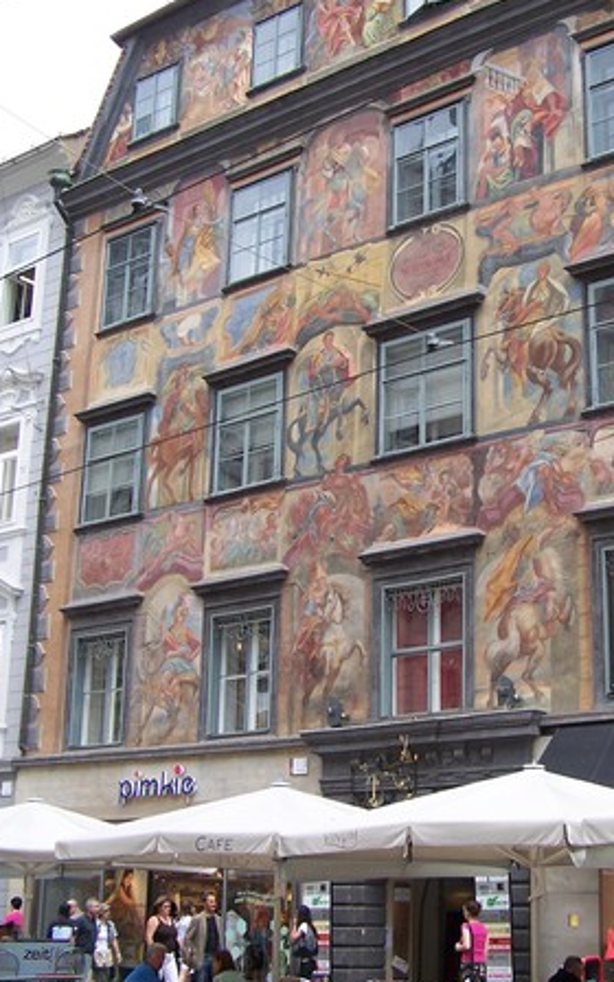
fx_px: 1446
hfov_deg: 23.7
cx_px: 478
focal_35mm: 54
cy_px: 473
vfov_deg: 37.5
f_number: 2.8
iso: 80
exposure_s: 1/400
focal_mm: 6.3
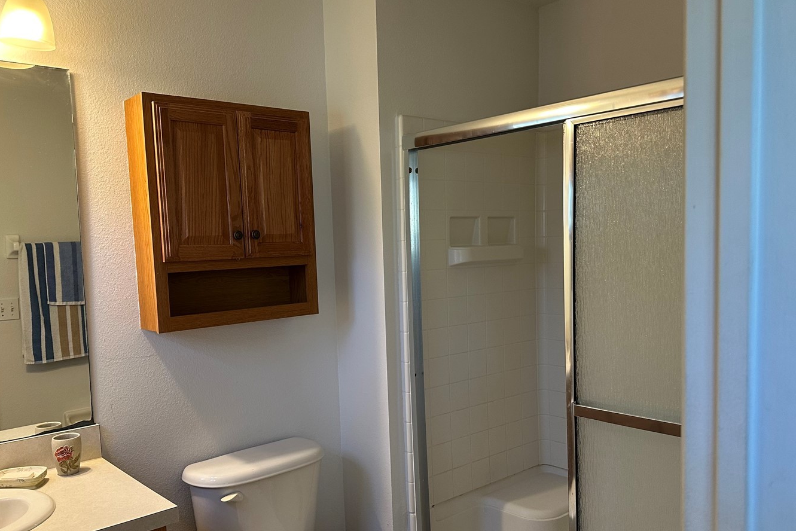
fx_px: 663
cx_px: 376
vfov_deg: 43.6
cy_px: 297
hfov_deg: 61.9
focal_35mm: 30
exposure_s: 1/120
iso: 200
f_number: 1.78
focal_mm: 6.86
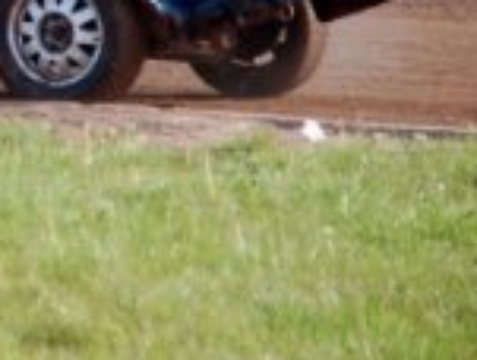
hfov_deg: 3.4
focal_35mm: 579
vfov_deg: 2.6
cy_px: -249
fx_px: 7998
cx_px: -518
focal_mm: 95
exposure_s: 1/500
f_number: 5.6
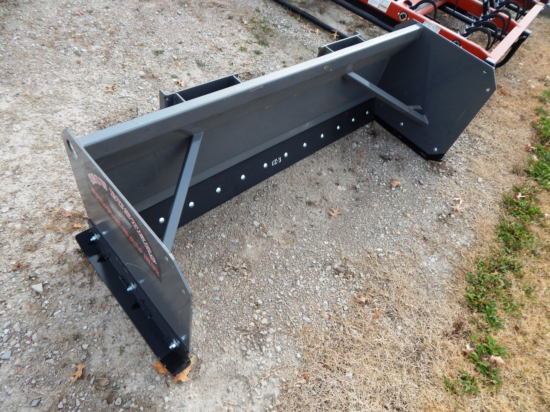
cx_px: 275
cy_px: 206
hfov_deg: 76.4
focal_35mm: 22
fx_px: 350
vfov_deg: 61.1
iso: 125
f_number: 3
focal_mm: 4
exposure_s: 1/640
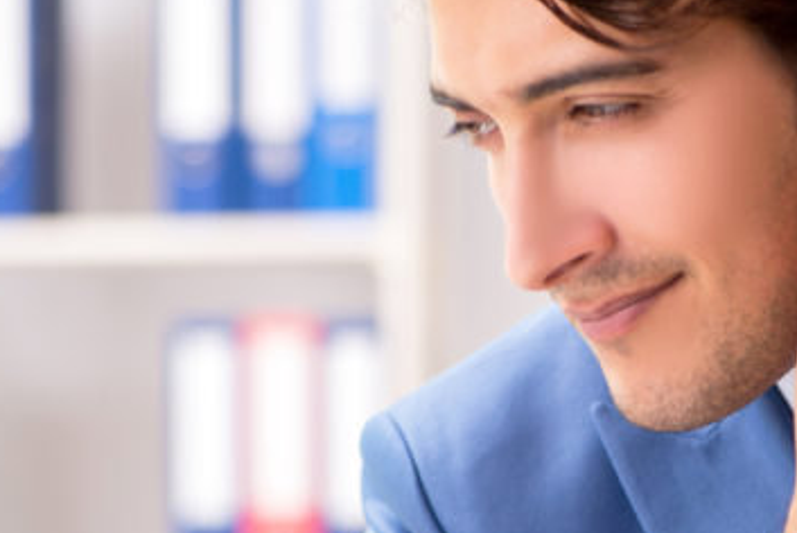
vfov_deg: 5.8
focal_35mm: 238
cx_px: 655
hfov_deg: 8.6
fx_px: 5273
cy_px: 375
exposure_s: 1/100
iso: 160
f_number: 5
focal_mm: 105
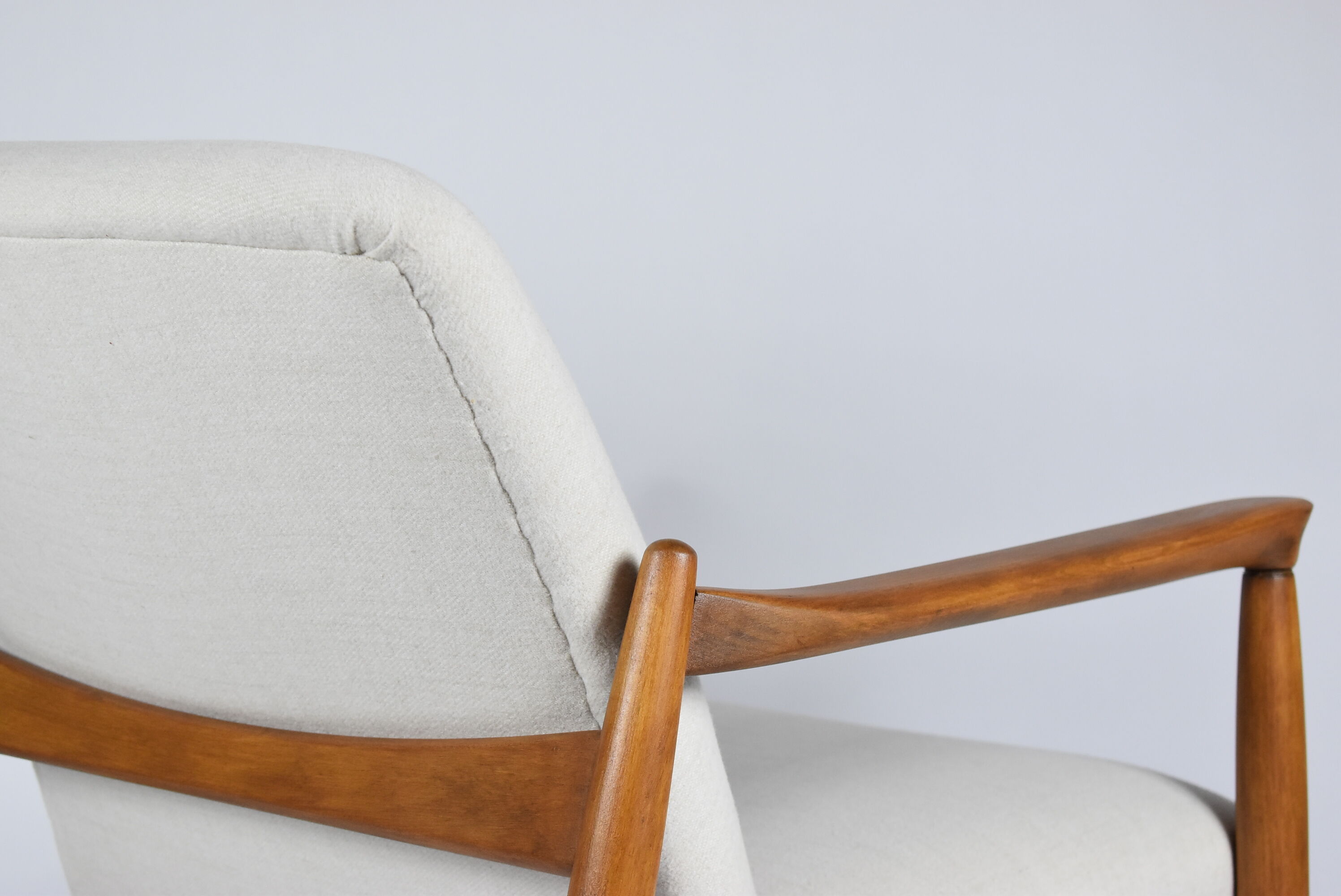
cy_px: 448
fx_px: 3075
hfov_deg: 24.6
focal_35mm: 82
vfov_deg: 16.6
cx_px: 670
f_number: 5.6
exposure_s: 1/125
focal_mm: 55
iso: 1100
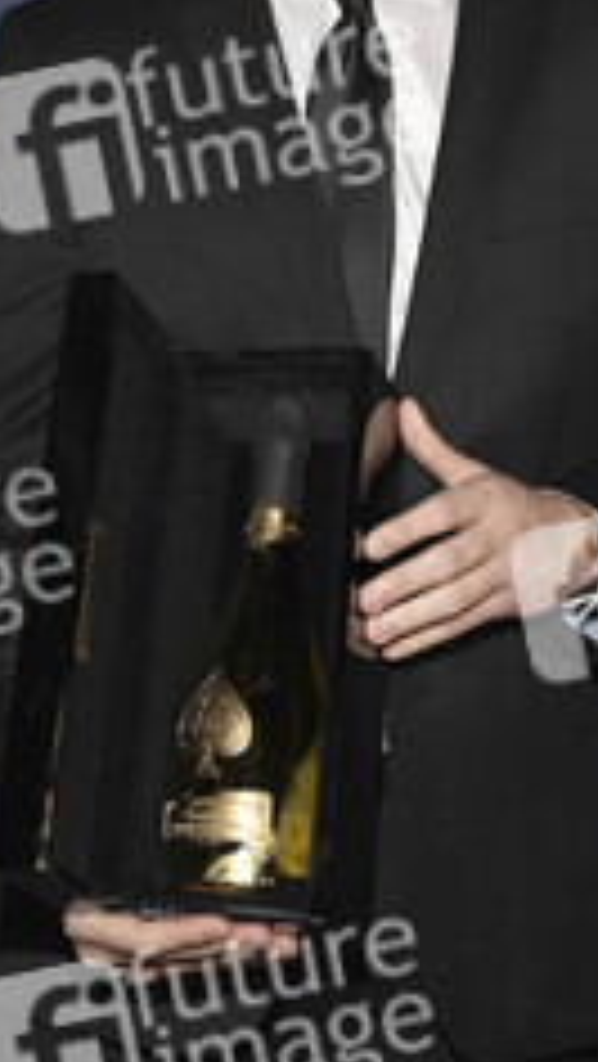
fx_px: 2196
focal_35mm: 78
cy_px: 351
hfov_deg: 15.5
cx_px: 333
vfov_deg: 27.0
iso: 800
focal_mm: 44
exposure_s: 1/200
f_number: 5
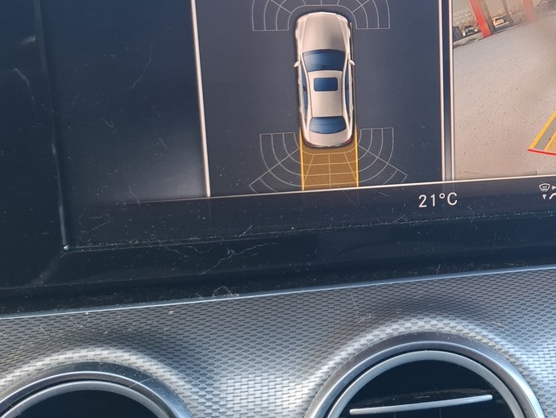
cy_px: 123
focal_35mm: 48
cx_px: 510
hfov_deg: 36.9
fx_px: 771
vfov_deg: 30.0
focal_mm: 5.54
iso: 80
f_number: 1.8
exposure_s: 1/100
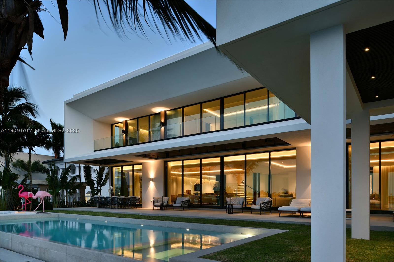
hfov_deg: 73.8
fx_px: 263
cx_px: 197
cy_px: 131
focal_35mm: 24
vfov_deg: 53.1
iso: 100
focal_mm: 24
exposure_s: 1/2
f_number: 11
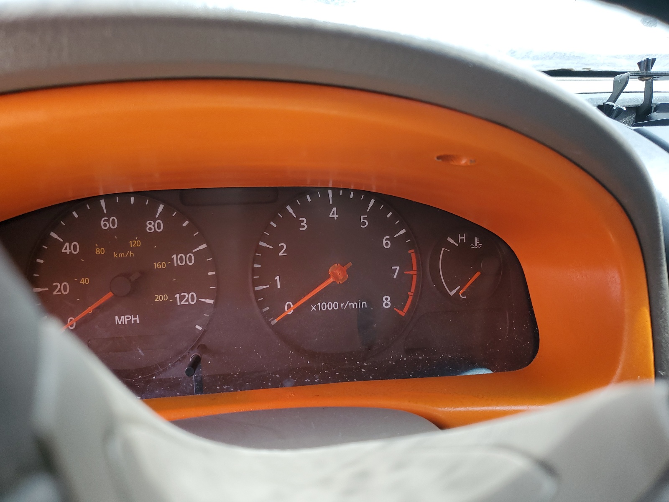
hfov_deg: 67.3
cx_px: 334
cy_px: 251
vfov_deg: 53.1
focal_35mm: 26
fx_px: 502
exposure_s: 1/120
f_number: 1.5
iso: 58
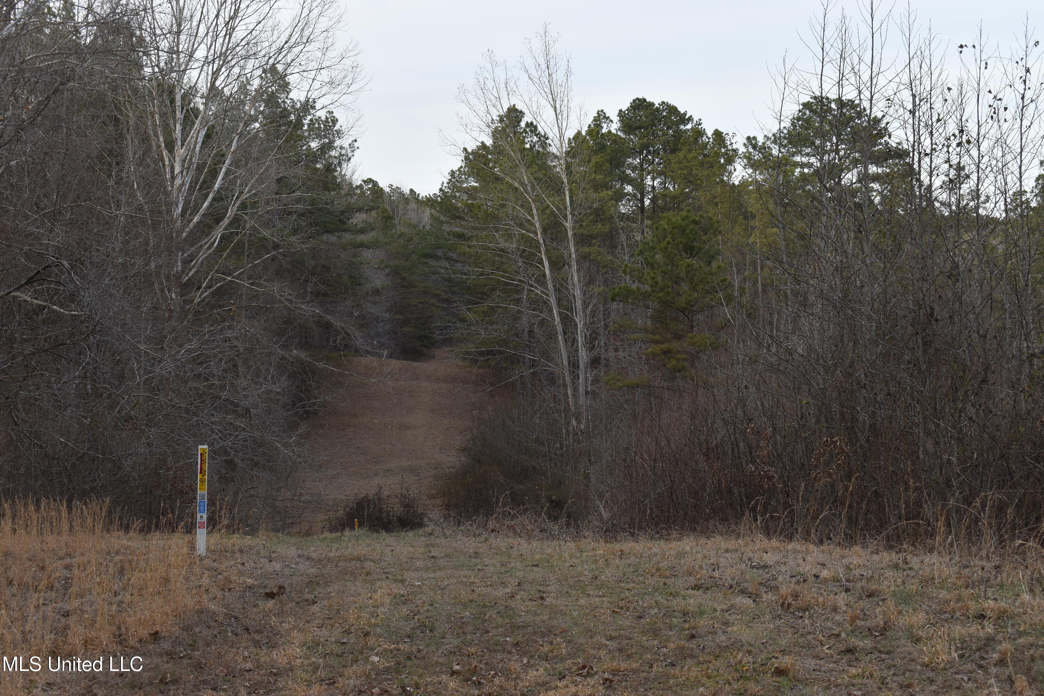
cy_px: 348
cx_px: 522
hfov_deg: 35.1
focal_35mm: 57
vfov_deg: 23.8
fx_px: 1653
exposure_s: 1/100
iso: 100
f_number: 8
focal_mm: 38
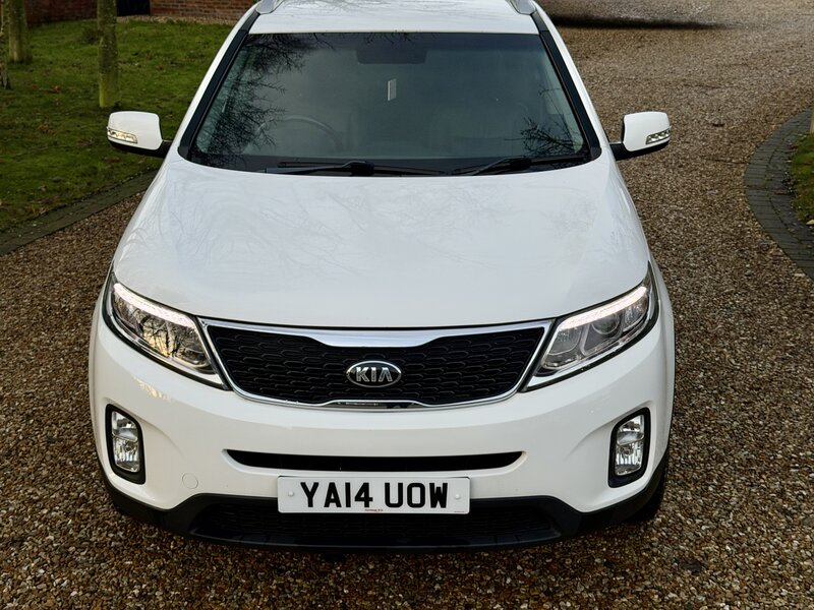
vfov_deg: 30.3
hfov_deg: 39.7
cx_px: 407
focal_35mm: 48
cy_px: 305
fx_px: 1129
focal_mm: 6.76
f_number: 1.78
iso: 64
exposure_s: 1/769
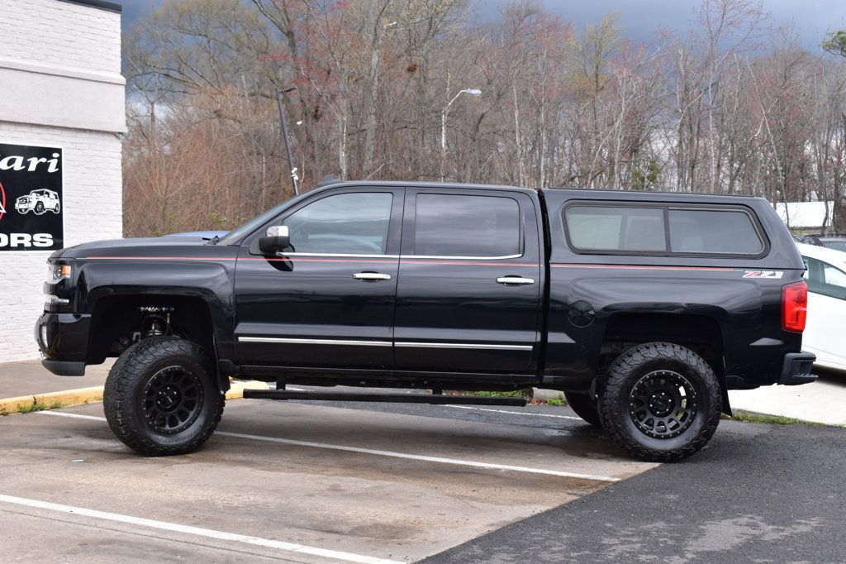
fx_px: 1269
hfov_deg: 36.9
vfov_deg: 25.0
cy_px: 282
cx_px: 423
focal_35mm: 54
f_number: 10
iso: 400
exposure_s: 1/200
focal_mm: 36
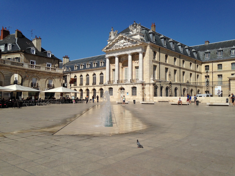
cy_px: 88
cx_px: 118
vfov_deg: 42.9
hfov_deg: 55.4
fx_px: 224
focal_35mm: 33
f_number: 2.4
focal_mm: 4.12
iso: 50
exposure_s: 1/3390
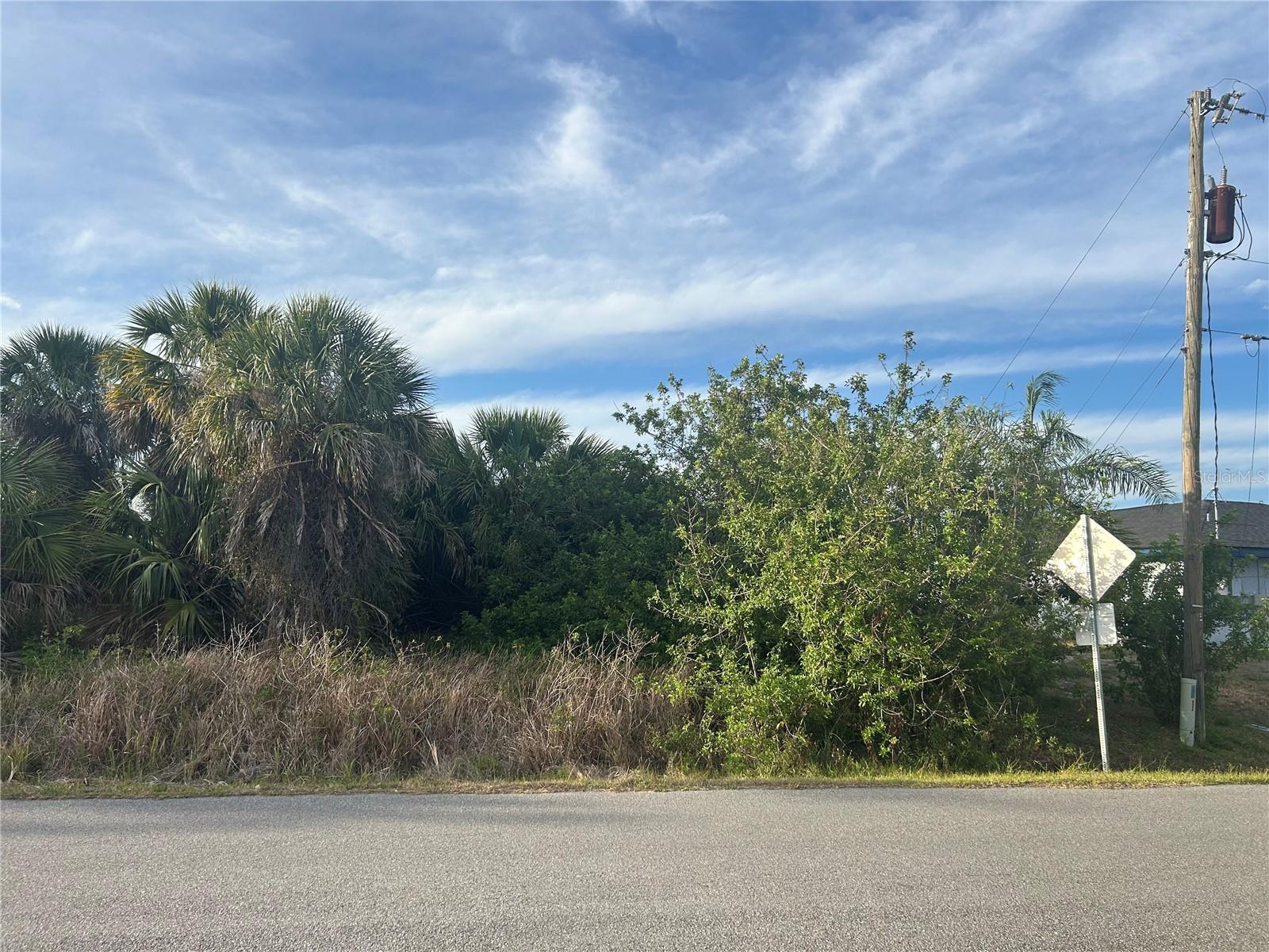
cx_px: 634
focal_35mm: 26
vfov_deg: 53.1
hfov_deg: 67.3
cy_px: 476
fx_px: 953
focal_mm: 5.7
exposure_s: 1/2571
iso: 50
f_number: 1.5
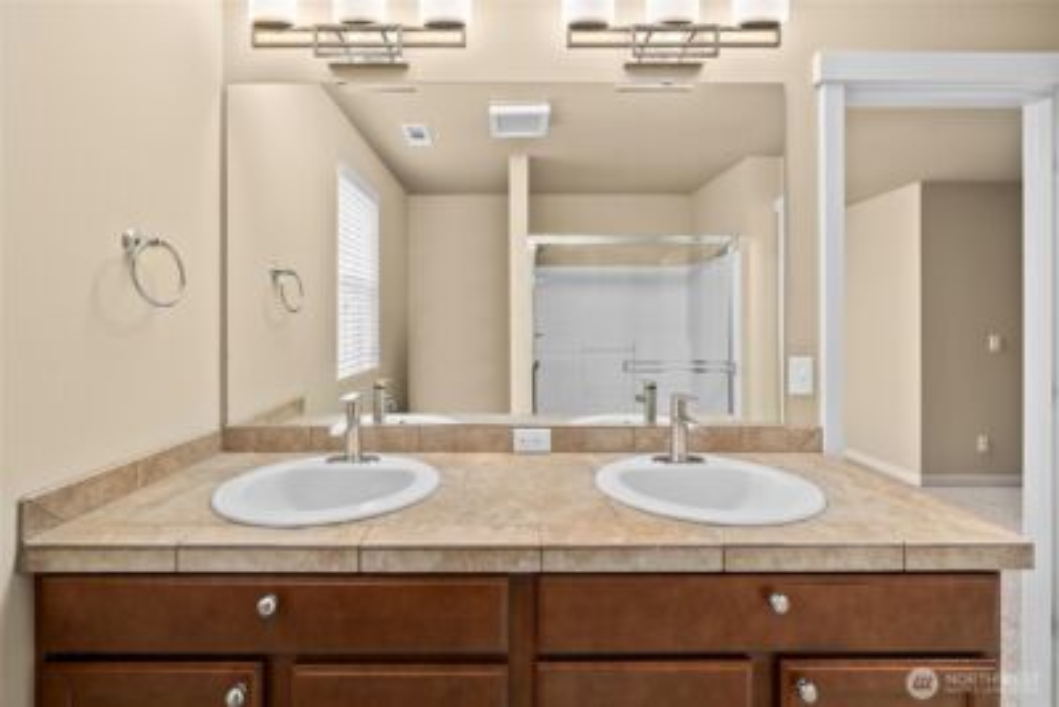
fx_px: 412
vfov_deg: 81.3
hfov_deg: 104.2
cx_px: 530
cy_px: 354
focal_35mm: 14
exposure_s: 1/5
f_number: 7.1
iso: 1000
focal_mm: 14
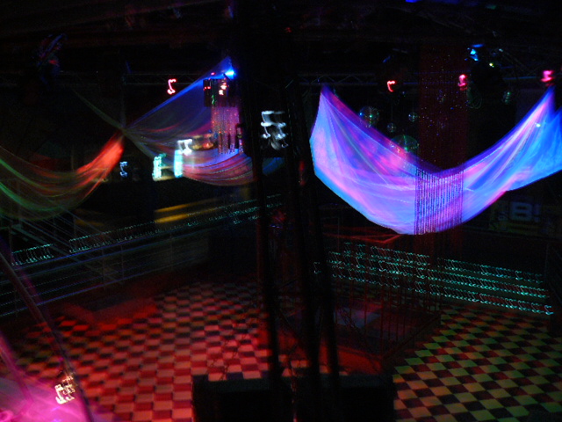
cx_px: 281
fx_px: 584
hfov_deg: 51.4
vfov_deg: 39.7
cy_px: 211
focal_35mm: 36
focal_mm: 6
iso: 200
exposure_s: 1
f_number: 2.8
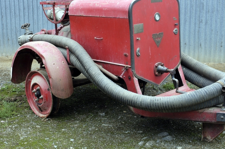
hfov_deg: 31.2
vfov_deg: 21.0
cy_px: 64
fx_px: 403
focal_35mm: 65
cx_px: 124
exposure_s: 1/125
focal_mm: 35
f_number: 5.6
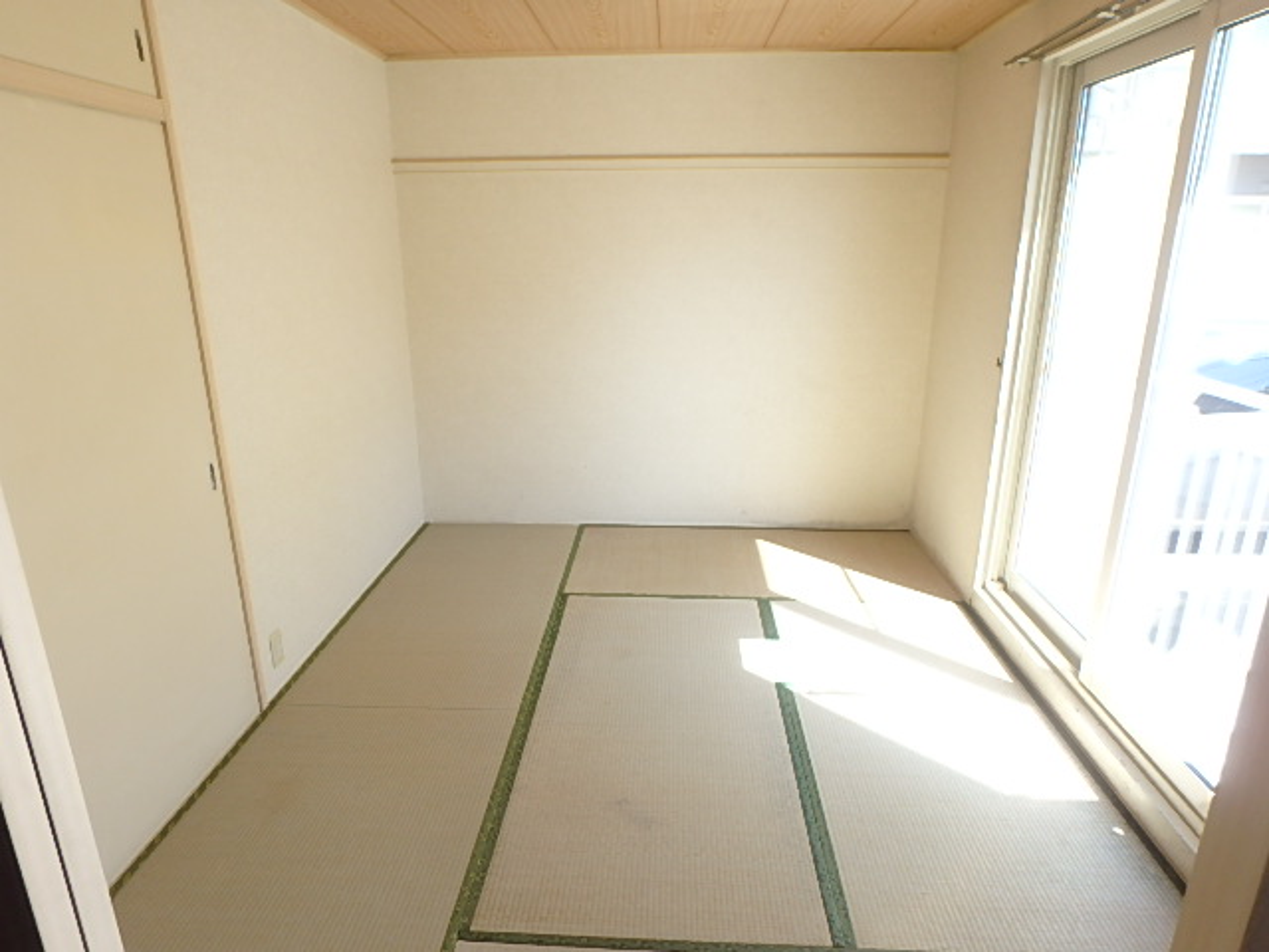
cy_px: 476
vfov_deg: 63.4
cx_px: 634
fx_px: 770
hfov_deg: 79.0
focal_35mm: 21
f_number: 3.5
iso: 125
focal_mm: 3.7
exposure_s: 1/60
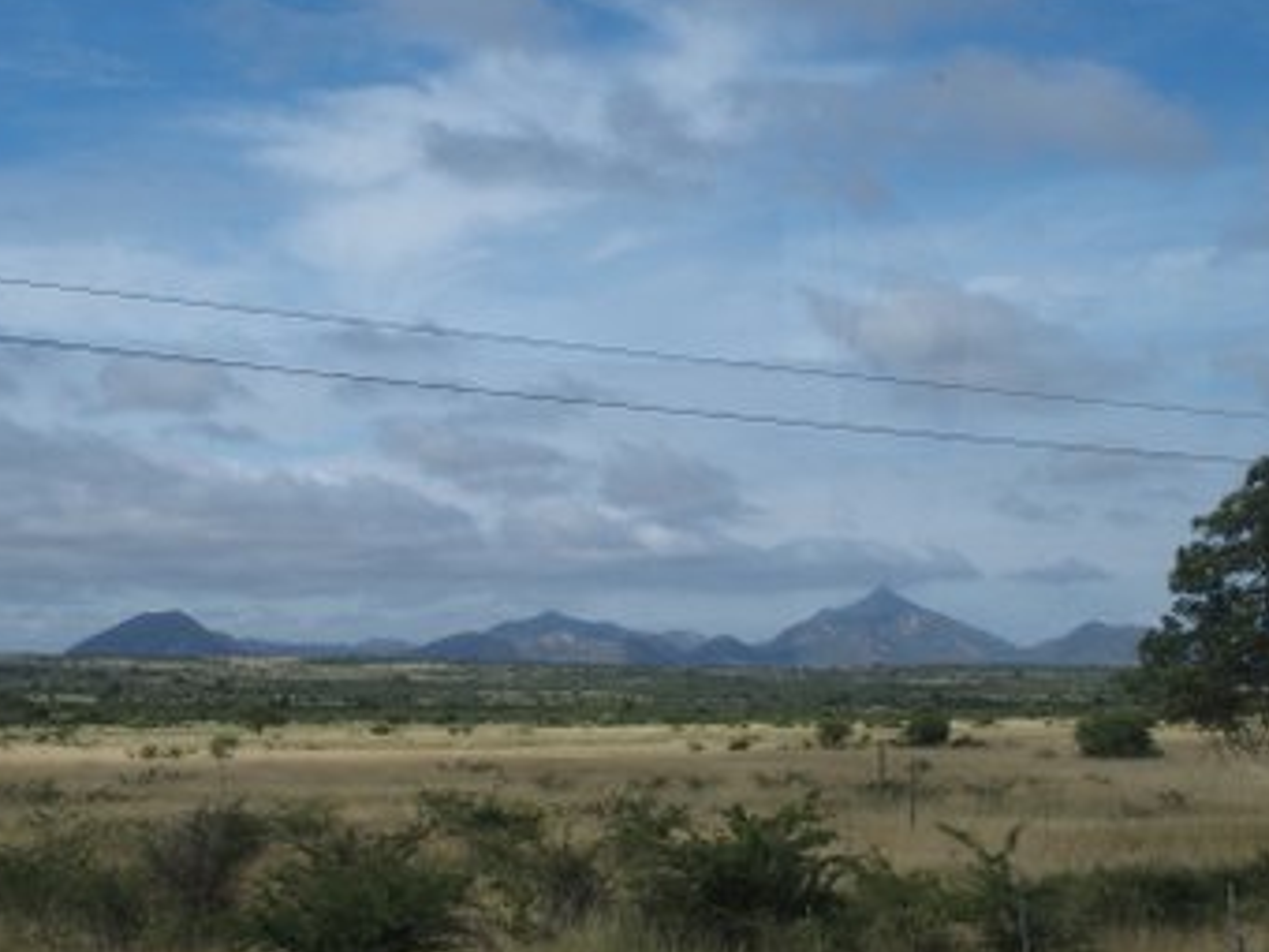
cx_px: 597
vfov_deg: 22.6
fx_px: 2383
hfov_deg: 29.8
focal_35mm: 65
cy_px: 500
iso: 100
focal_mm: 9.8
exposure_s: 1/800
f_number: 4.5
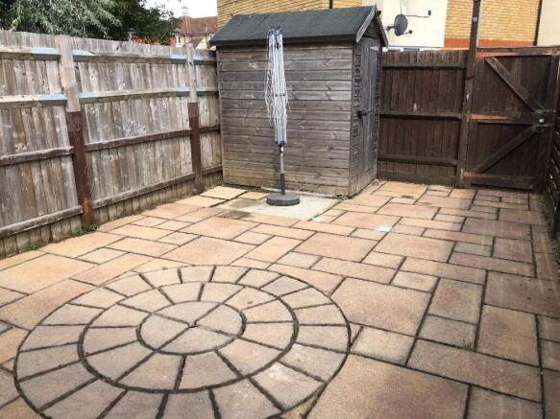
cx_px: 280
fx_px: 453
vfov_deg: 49.7
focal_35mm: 28
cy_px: 210
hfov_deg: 63.5
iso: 20
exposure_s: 1/1156
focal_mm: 4
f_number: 1.8
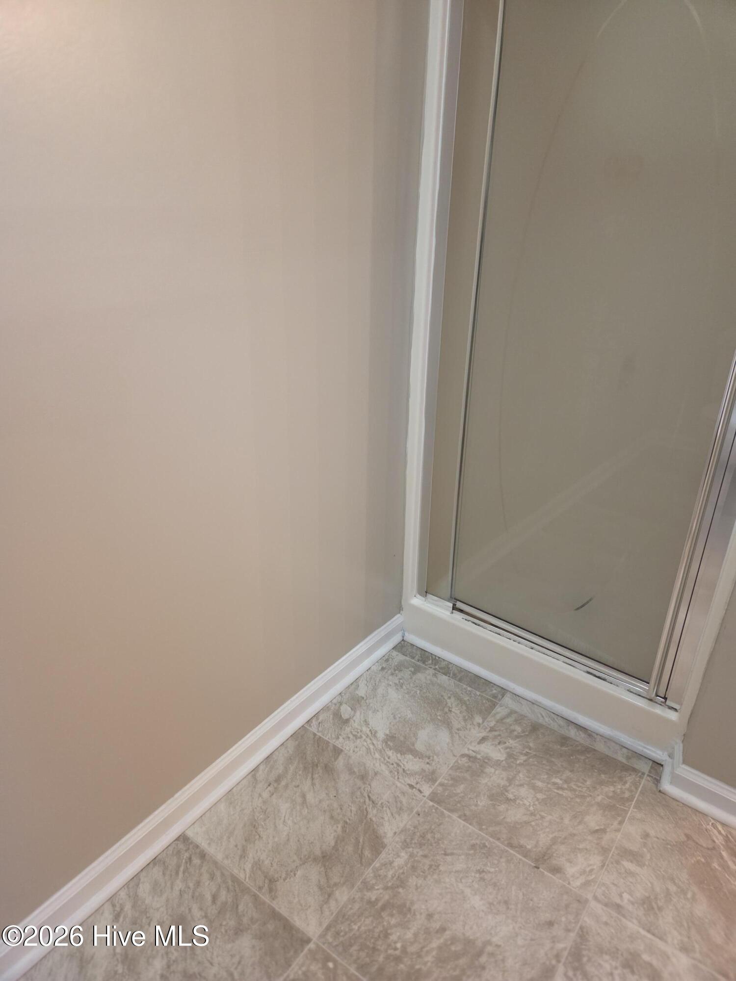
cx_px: 368
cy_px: 490
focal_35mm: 23
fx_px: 652
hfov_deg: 58.9
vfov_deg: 73.9
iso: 800
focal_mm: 5.4
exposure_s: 1/120
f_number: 1.8
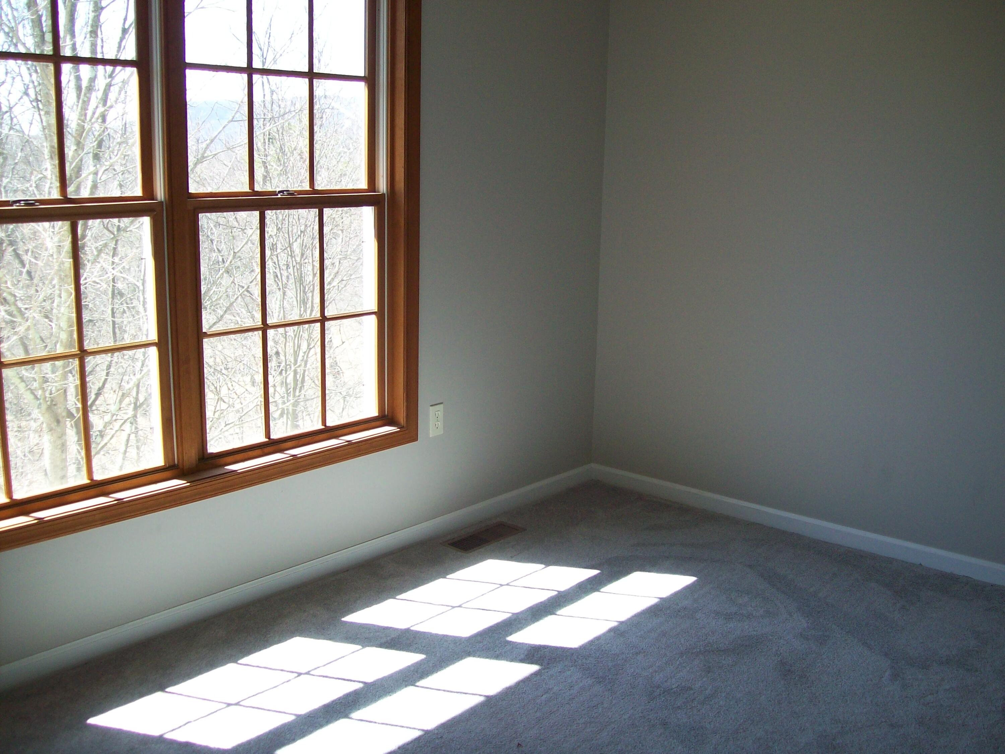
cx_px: 502
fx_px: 1045
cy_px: 377
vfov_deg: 39.7
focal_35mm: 36
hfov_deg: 51.4
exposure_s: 1/70.3
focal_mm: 6
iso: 80
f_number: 2.7
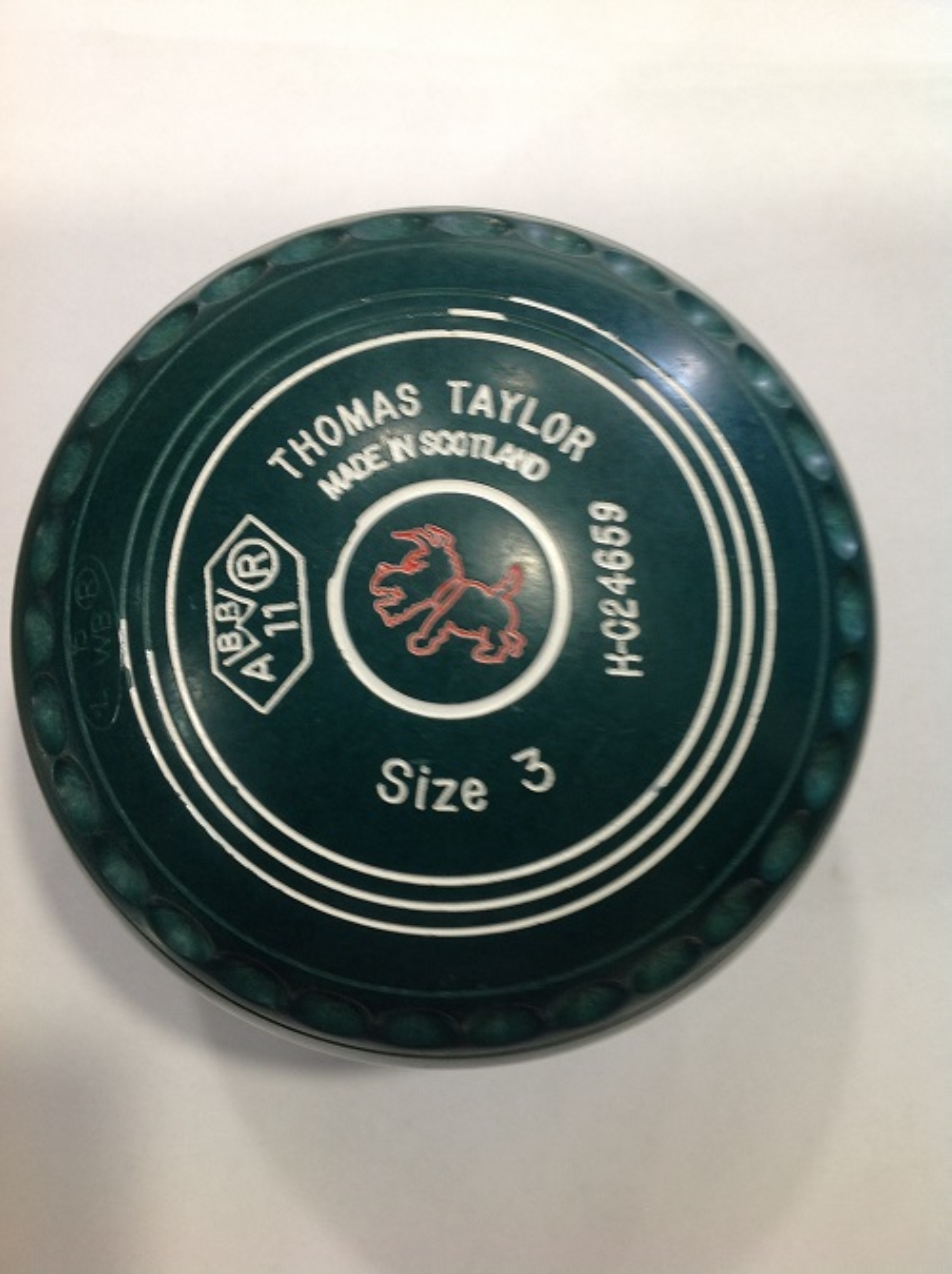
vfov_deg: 52.7
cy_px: 637
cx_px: 476
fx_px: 1286
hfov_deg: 40.6
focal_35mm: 35
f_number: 2.4
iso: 80
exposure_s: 1/17
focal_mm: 4.28
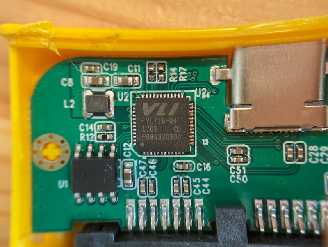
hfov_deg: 67.3
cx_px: 164
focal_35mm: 26
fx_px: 247
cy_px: 124
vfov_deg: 53.1
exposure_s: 1/107
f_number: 1.8
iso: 125
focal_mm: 4.25
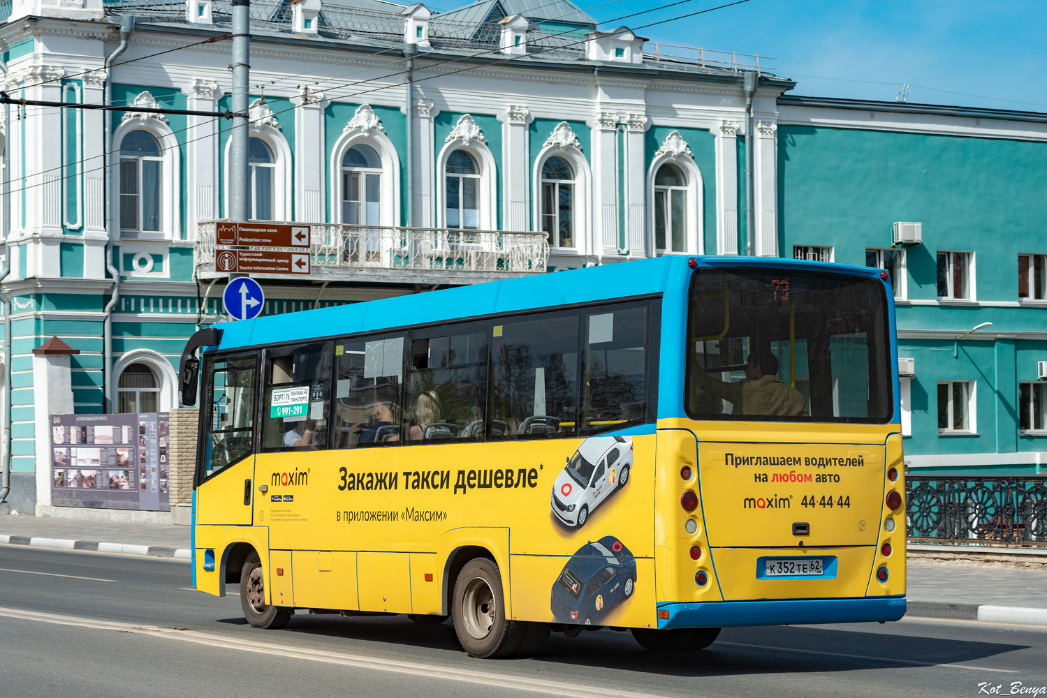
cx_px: 524
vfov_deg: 19.5
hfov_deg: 28.8
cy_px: 349
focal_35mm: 70
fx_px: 2036
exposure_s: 1/640
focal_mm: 70
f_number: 8
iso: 125
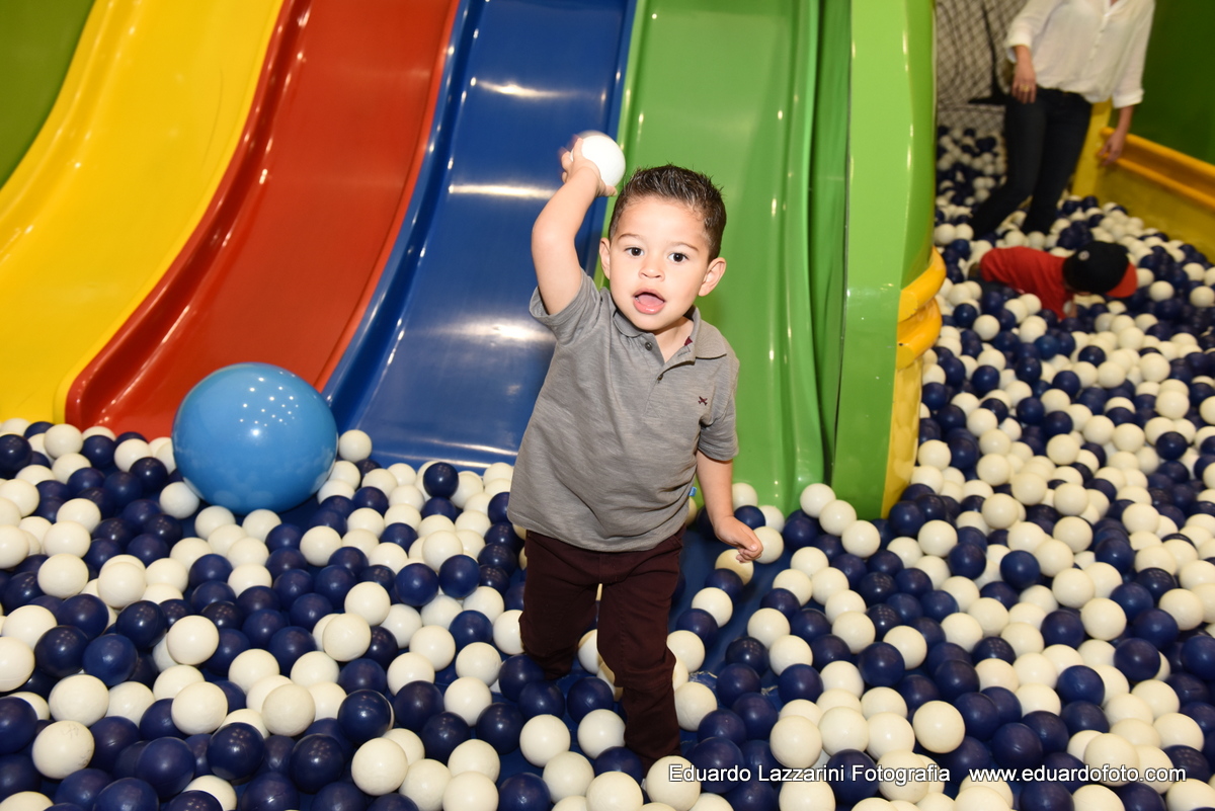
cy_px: 406
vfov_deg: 41.1
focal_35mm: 32
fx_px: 1080
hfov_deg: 58.7
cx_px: 608
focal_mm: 32
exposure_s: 1/200
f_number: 3.5
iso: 1000
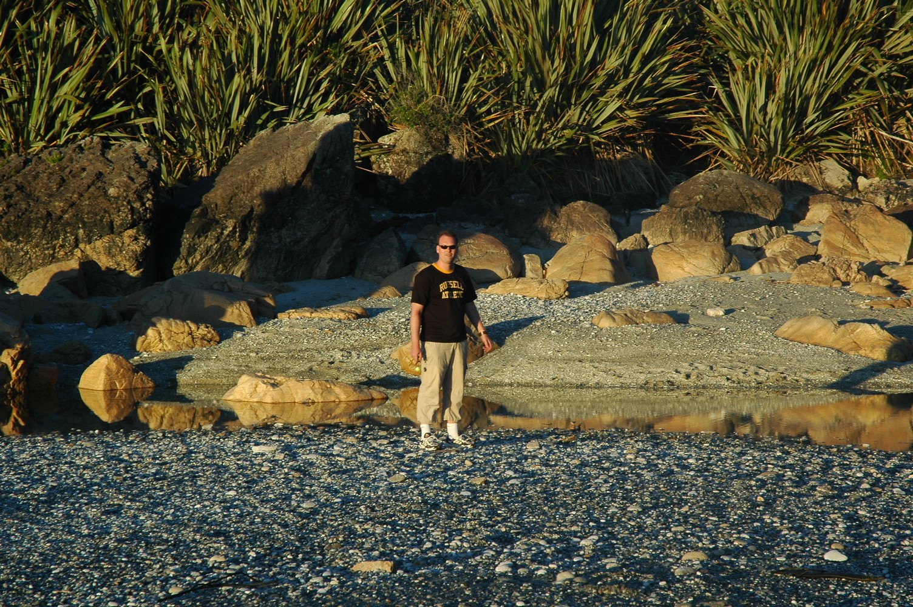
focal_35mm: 105
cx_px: 456
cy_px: 304
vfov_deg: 13.0
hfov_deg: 19.5
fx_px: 2661
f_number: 9
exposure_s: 1/125
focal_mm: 70
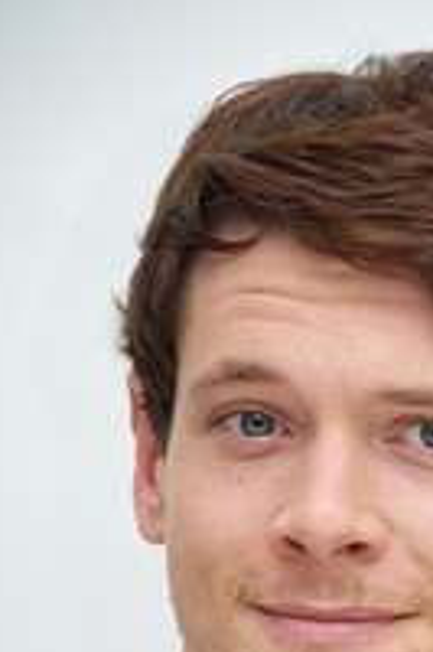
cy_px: 544
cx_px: 410
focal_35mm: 500
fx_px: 9036
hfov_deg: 2.7
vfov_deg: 4.1
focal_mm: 250
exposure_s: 1/60
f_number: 5.6
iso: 640
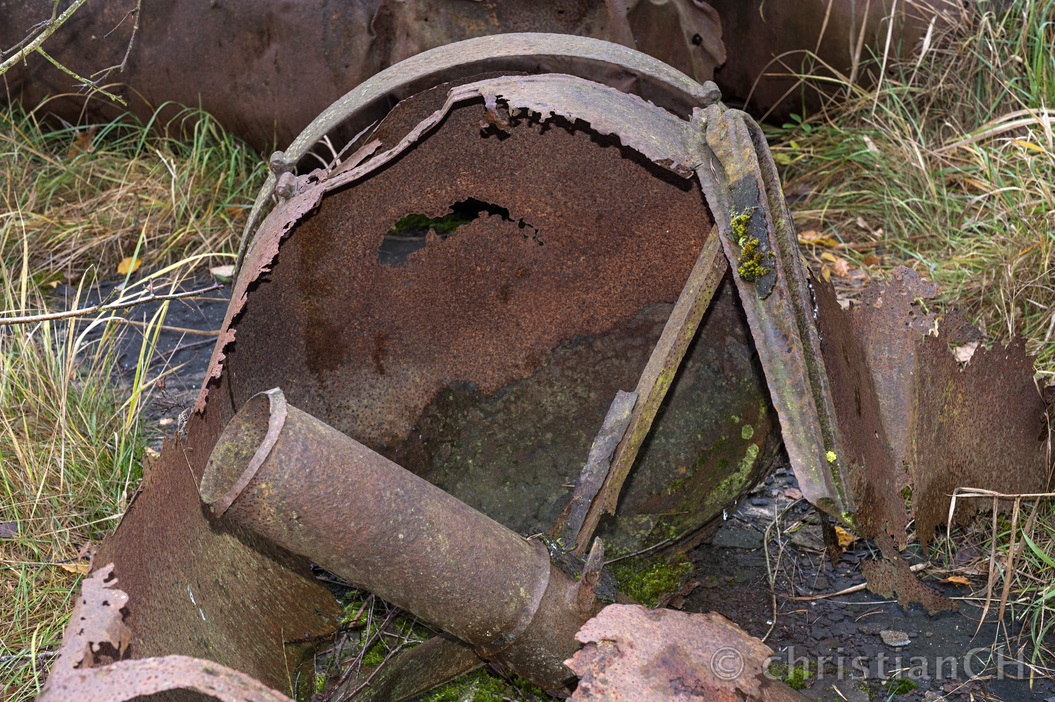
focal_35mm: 55
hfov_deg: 36.3
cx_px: 528
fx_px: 1611
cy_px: 351
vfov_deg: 24.6
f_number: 8
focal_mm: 55
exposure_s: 1/60
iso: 320
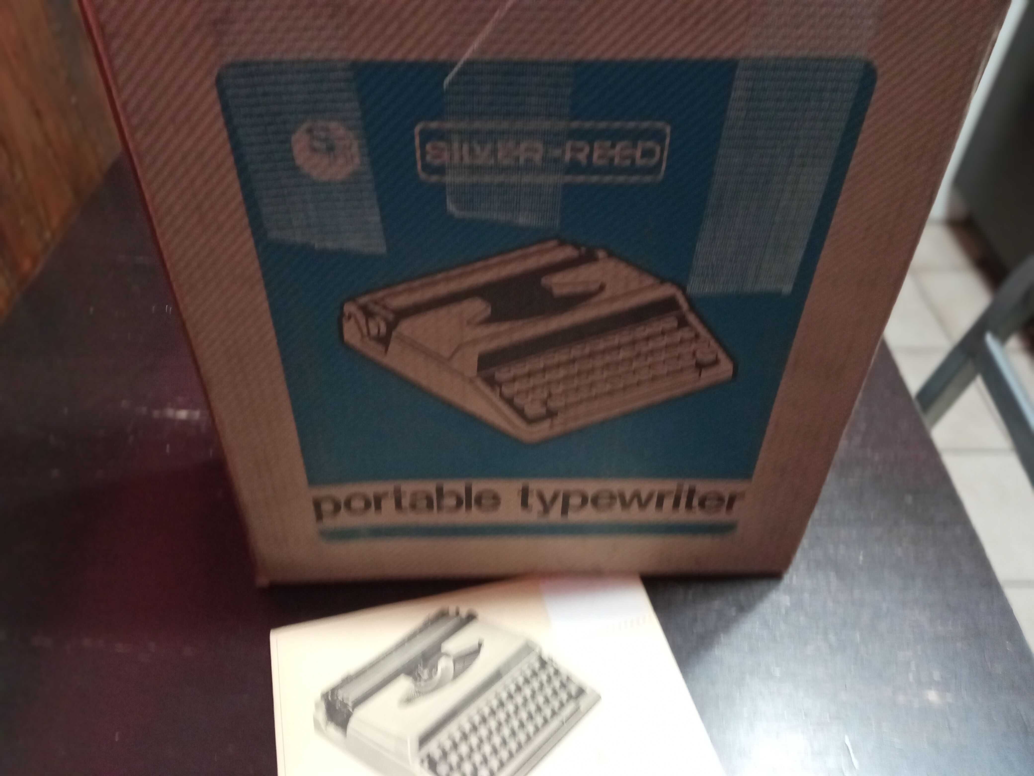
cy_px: 388
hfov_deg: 65.3
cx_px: 517
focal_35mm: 27
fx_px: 807
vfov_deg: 51.4
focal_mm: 3.79
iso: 897
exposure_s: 1/25
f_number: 2.2
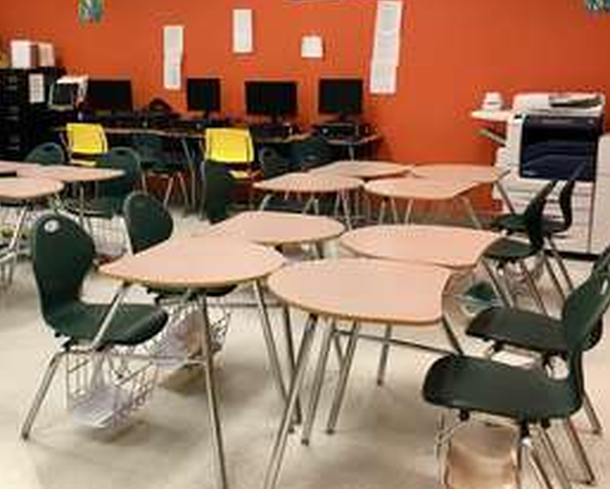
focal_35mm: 44
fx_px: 795
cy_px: 195
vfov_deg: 34.1
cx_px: 169
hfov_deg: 41.0
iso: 32
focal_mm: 4.15
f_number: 2.2
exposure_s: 1/30
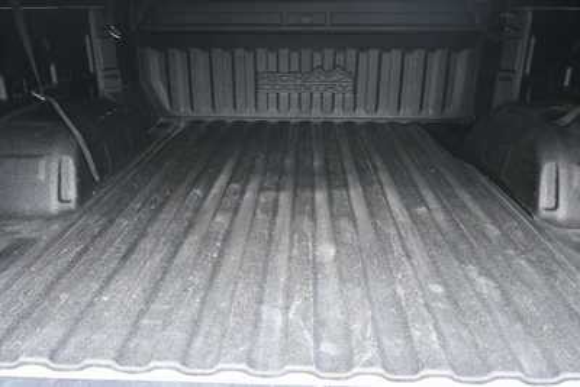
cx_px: 290
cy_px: 194
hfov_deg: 61.9
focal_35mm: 30
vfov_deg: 43.6
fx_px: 483
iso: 3200
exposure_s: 1/80
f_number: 5.6
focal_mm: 20
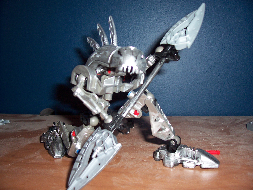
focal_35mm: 34
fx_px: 248
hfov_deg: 54.0
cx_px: 126
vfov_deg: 41.8
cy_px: 95
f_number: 2.7
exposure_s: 1/60
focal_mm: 5.6
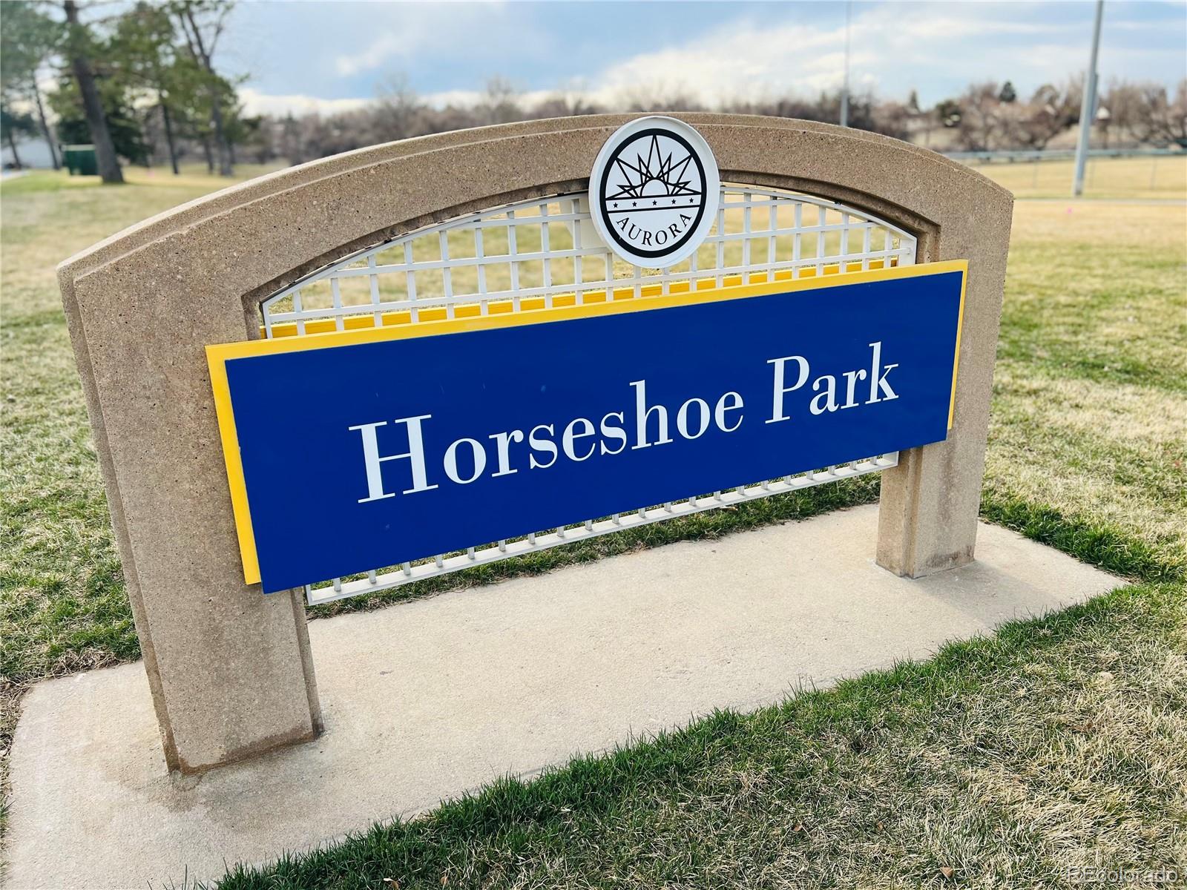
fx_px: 892
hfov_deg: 67.3
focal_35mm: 26
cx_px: 594
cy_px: 445
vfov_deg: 53.1
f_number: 1.5
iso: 50
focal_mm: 5.7
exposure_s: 1/1009
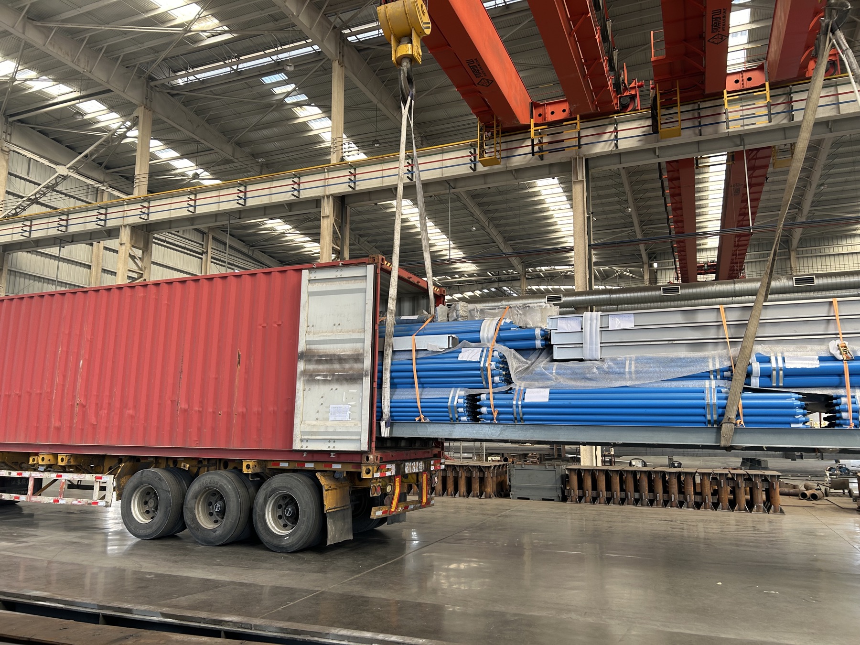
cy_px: 322
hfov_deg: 67.3
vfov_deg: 53.1
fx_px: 646
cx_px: 430
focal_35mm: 26
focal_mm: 5.7
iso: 50
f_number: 1.5
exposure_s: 1/135
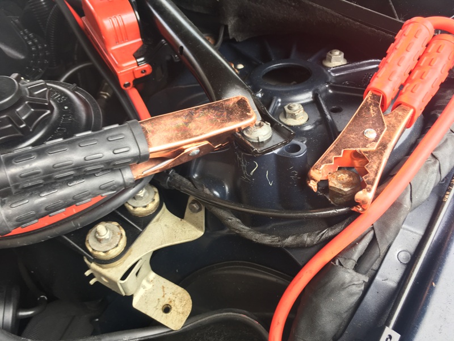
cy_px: 170
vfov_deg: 48.2
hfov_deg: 61.7
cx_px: 227
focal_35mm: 29
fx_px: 380
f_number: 2.2
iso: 32
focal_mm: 4.15
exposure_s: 1/60
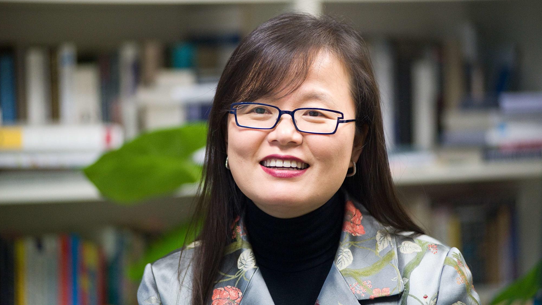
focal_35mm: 168
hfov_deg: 12.8
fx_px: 2414
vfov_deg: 7.2
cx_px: 271
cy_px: 140
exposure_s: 1/320
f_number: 2.8
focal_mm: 160
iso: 2000
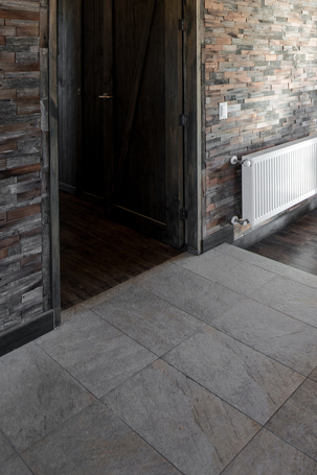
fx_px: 436
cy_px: 52
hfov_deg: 37.6
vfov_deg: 51.0
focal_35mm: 33
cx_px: 279
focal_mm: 15
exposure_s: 1/20
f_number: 5.6
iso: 200
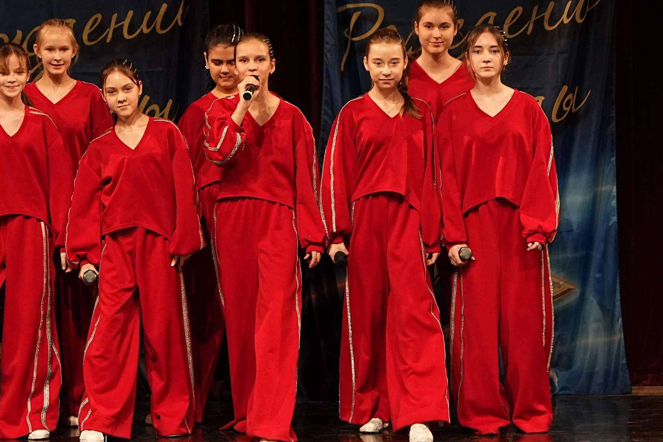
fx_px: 5378
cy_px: 143
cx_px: 198
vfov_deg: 4.7
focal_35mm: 292
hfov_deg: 7.1
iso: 2000
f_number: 3.2
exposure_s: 1/400
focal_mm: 125
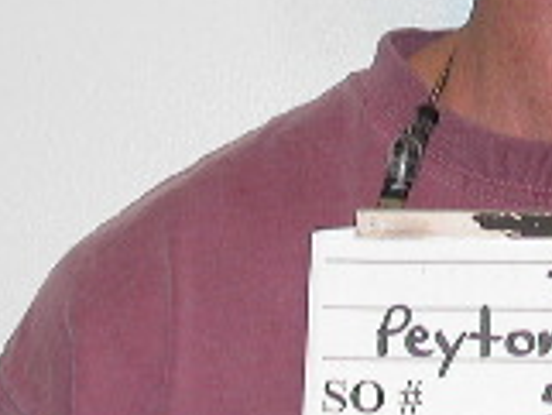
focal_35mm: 239
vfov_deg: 6.2
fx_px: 3814
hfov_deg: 8.2
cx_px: 569
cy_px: 0
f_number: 3.1
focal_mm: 12.6
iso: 100
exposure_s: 1/60.3
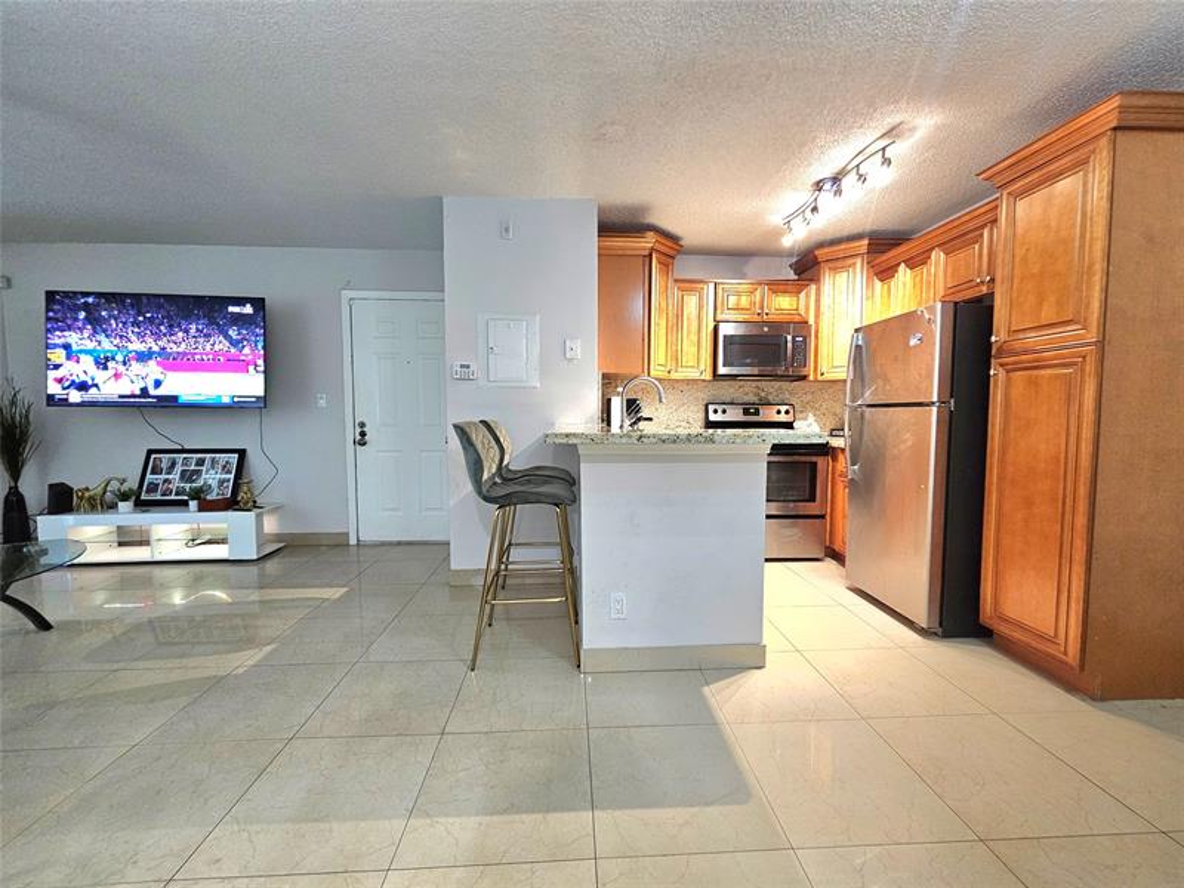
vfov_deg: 89.9
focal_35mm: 13
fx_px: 445
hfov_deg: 106.2
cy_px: 444
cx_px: 592
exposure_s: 1/30
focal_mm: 2.2
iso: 320
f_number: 2.2
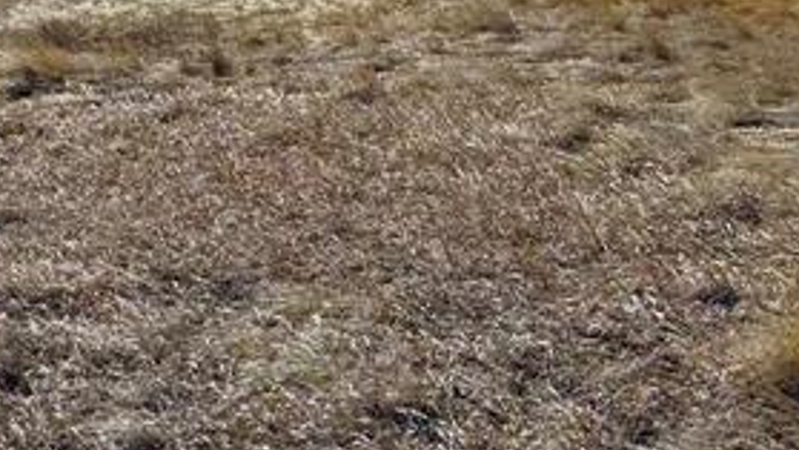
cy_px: -103
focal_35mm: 56
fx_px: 1187
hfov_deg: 37.1
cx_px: 326
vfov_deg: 20.0
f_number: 2.2
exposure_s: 1/3546
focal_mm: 2.22
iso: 50
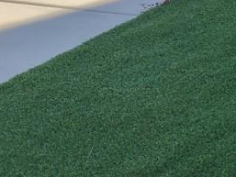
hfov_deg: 11.7
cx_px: 590
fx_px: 914
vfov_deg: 10.6
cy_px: -100
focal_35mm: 134
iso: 12
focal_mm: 6.4
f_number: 1.8
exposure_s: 1/301
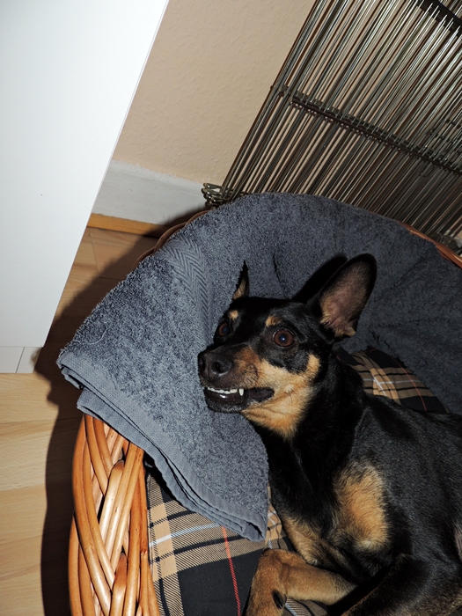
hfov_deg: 56.8
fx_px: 427
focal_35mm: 24
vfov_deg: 71.6
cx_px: 231
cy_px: 308
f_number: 3
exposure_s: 1/30
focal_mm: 4.3
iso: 110
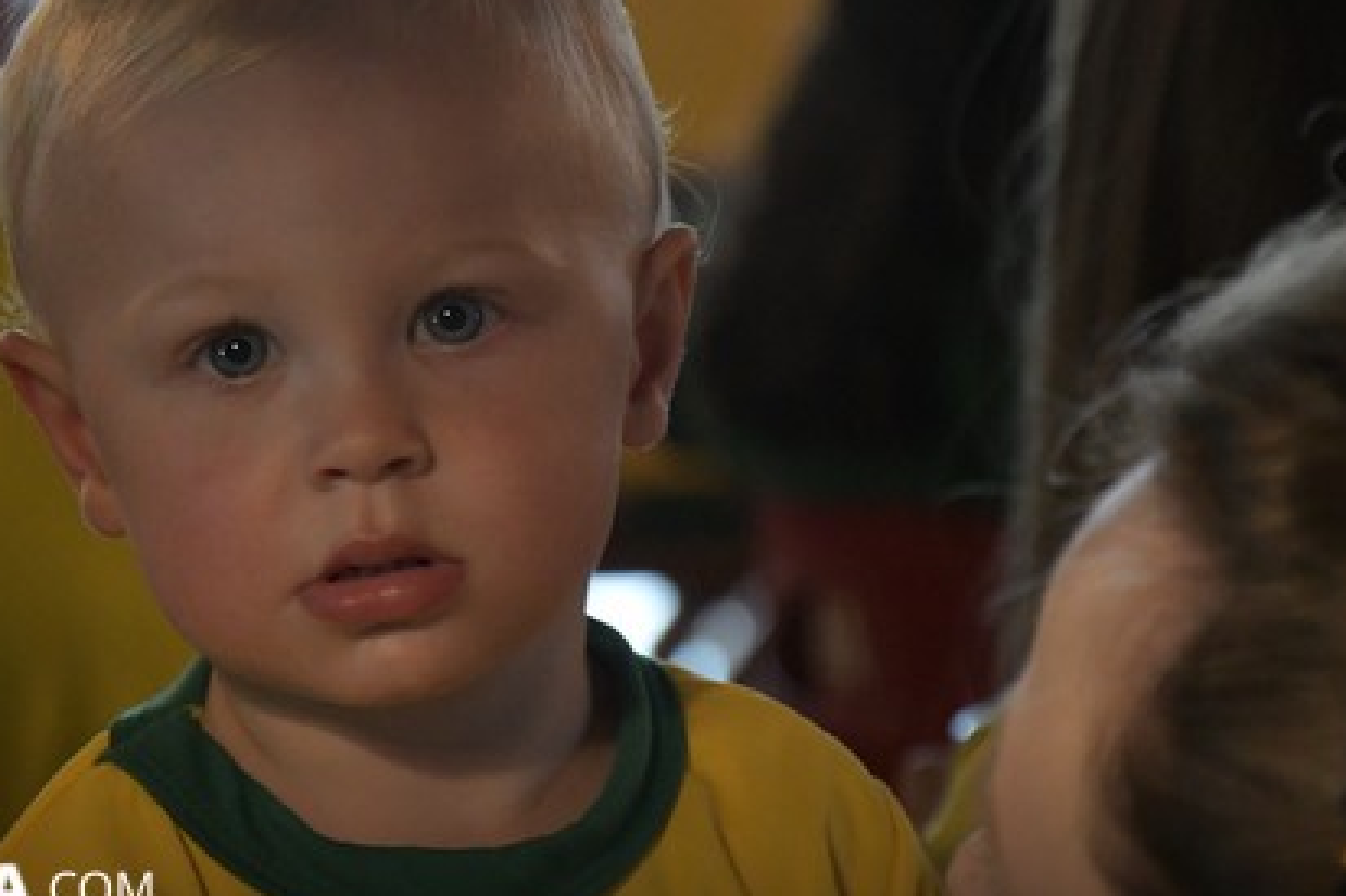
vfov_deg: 6.0
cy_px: 336
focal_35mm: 228
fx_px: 8521
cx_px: 456
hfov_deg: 9.0
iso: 8000
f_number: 5.6
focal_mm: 105
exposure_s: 1/125
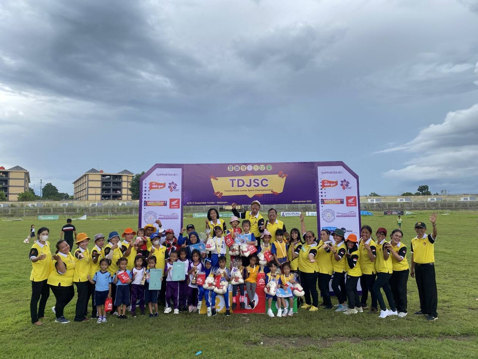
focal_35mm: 26
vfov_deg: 53.1
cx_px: 239
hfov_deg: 67.3
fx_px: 359
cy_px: 180
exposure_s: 1/973
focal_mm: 4.25
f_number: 1.8
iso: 32
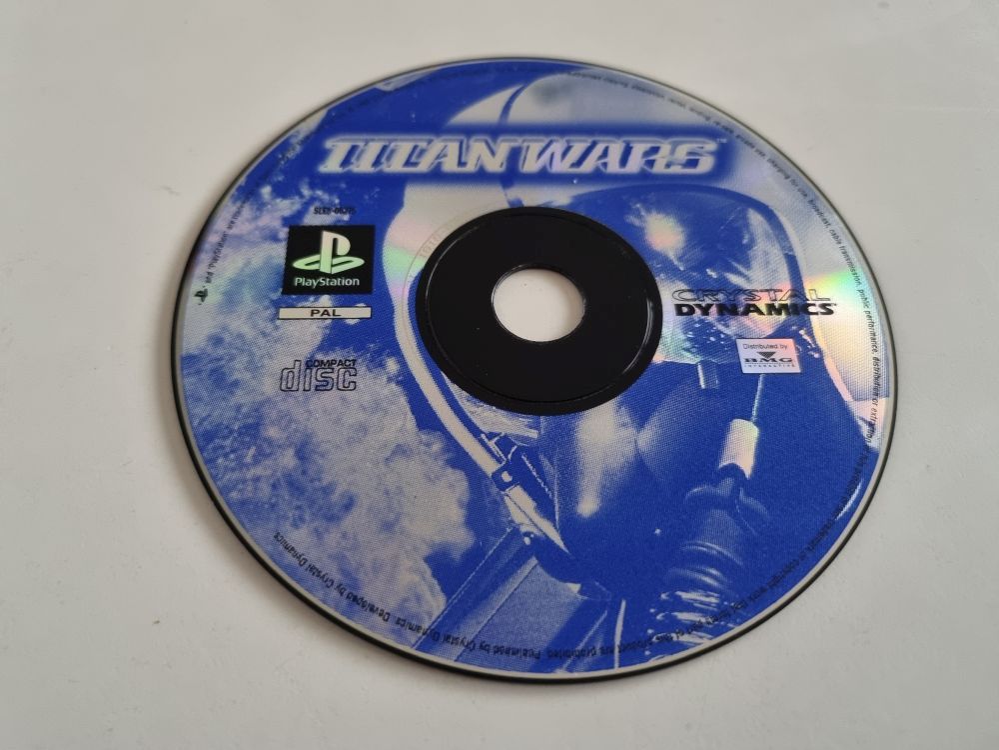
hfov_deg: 67.3
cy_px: 375
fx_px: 750
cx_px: 500
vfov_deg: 53.1
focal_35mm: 26
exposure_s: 1/25
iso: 640
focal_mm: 5.4
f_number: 1.8
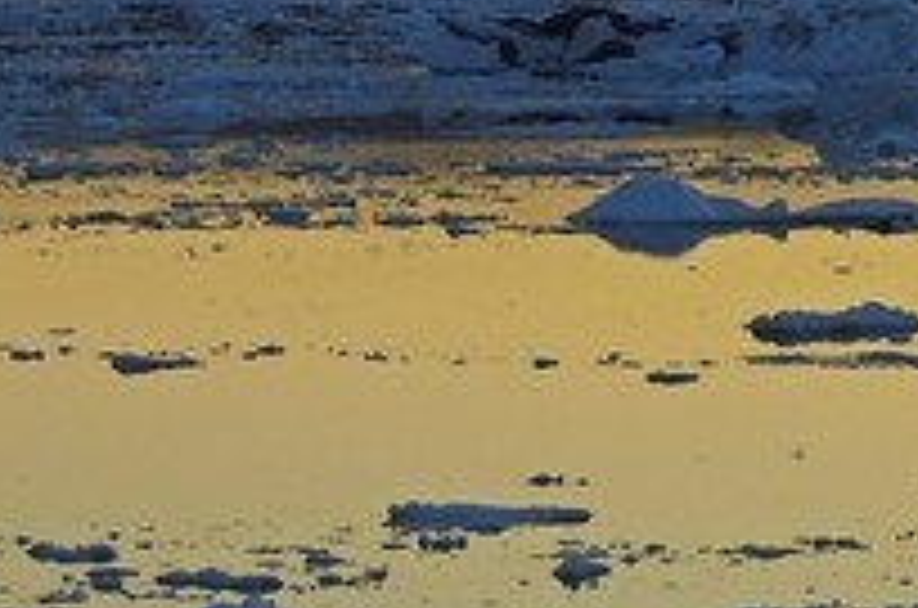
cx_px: 3276
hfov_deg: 4.3
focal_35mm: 456
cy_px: 414
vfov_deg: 3.0
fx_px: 11601
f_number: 14
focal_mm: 58
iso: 200
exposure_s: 1/160
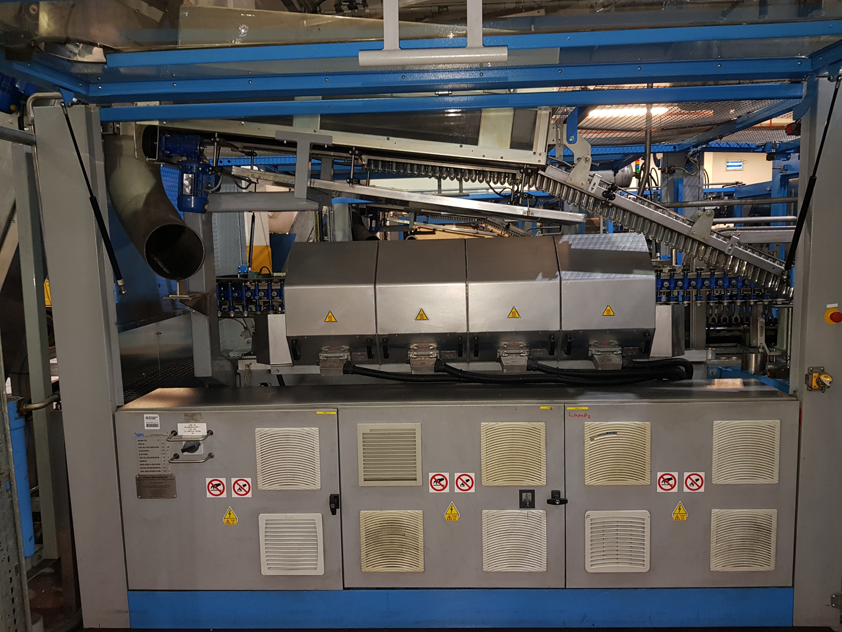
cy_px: 316
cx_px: 421
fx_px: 632
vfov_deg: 53.1
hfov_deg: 67.3
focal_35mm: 26
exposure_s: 1/12
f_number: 1.7
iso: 125
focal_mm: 4.3
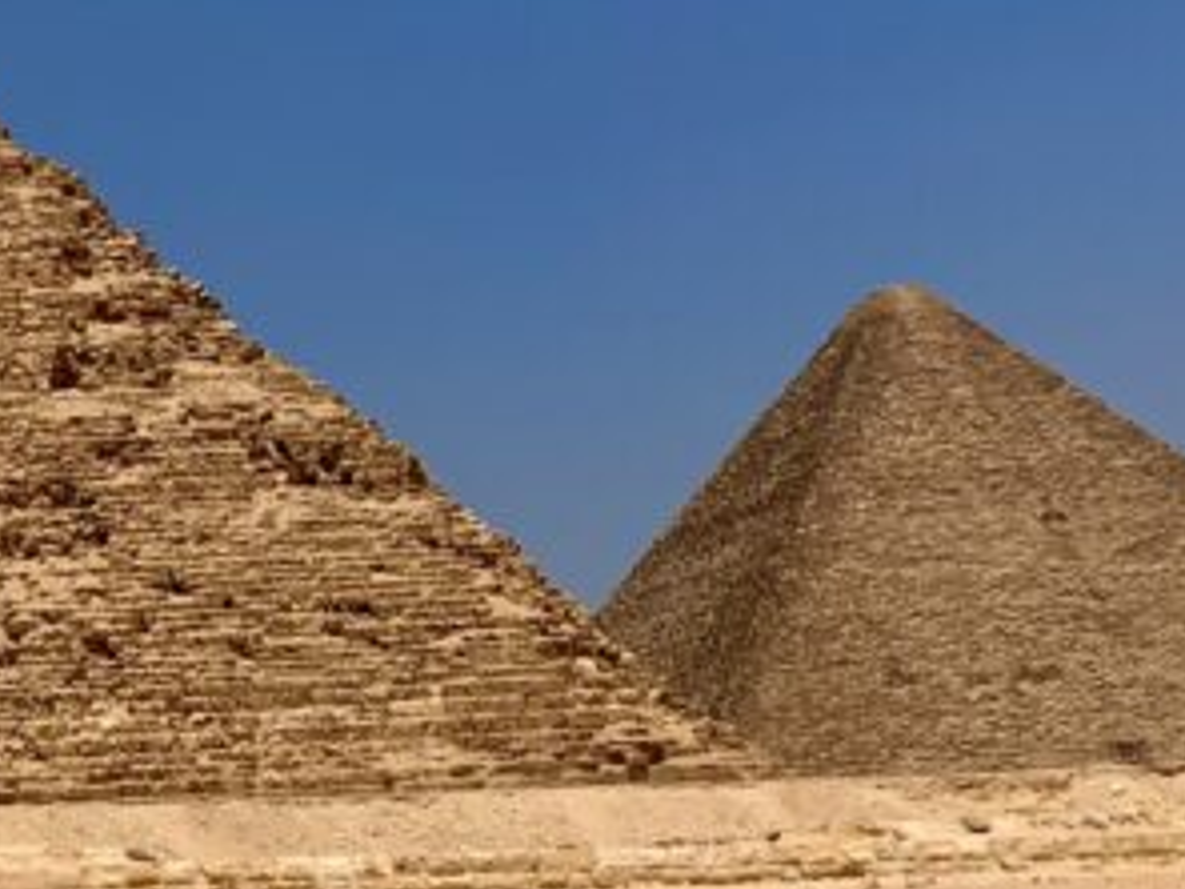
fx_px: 3081
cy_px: 633
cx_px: 76
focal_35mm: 90
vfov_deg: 16.4
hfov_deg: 21.2
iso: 25
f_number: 1.8
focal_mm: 4.25
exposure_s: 1/6452
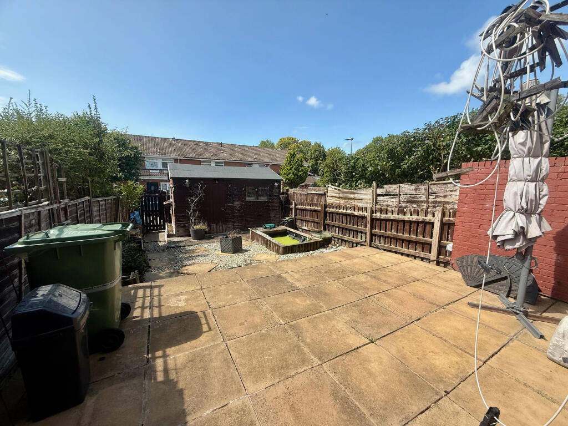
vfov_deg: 85.7
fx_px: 230
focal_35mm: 14
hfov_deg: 102.1
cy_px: 213
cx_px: 284
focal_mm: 2.22
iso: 50
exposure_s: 1/1105
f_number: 2.2
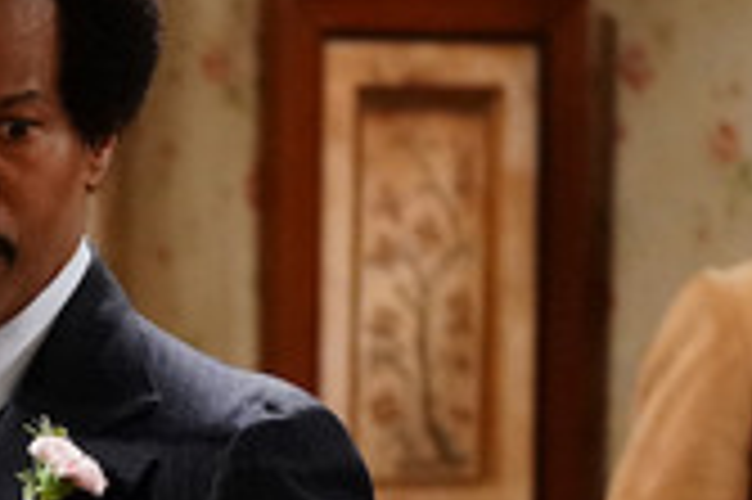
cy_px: 793
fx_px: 11874
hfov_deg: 3.6
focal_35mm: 569
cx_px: -248
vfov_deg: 2.4
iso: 8000
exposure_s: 1/200
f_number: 2.8
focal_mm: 122
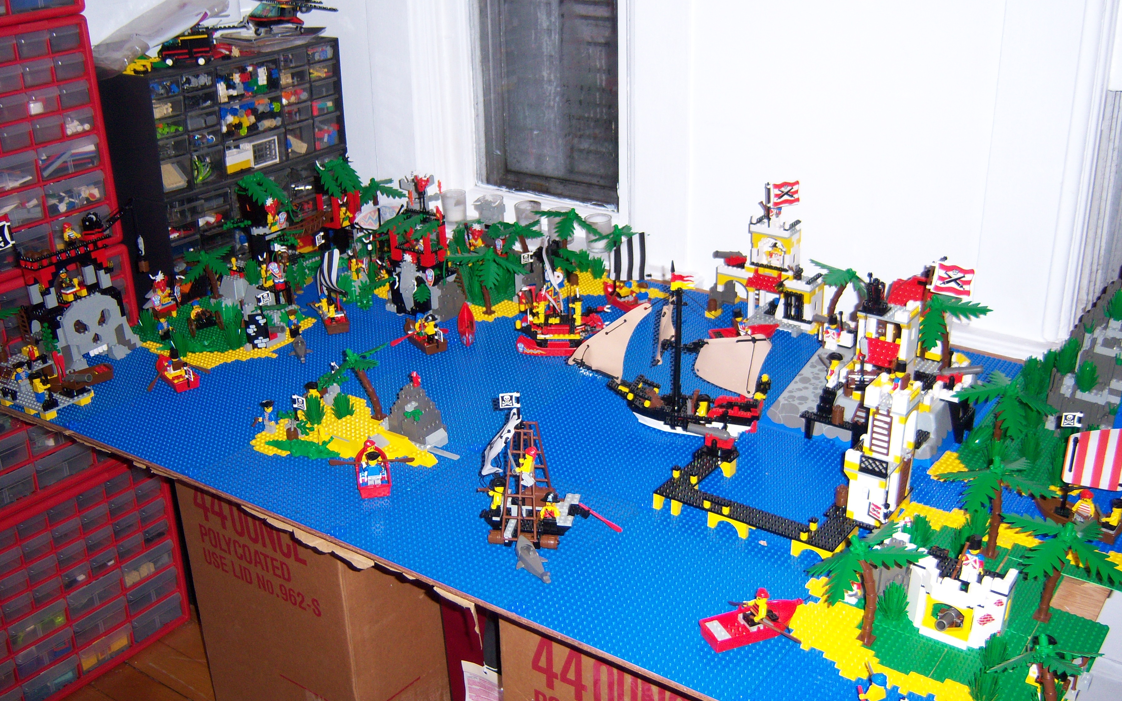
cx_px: 569
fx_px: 1193
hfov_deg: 50.4
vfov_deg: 32.8
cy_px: 338
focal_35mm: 39
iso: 160
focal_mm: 7.5
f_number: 2.8
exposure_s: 1/60
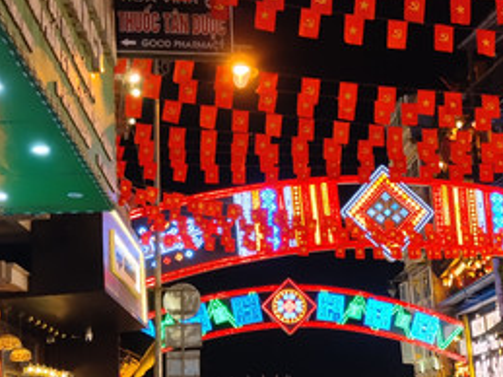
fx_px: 813
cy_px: 275
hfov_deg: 34.2
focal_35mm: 56
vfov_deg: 25.8
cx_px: 313
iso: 100
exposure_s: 1/33.3
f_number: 1.8
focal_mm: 4.22
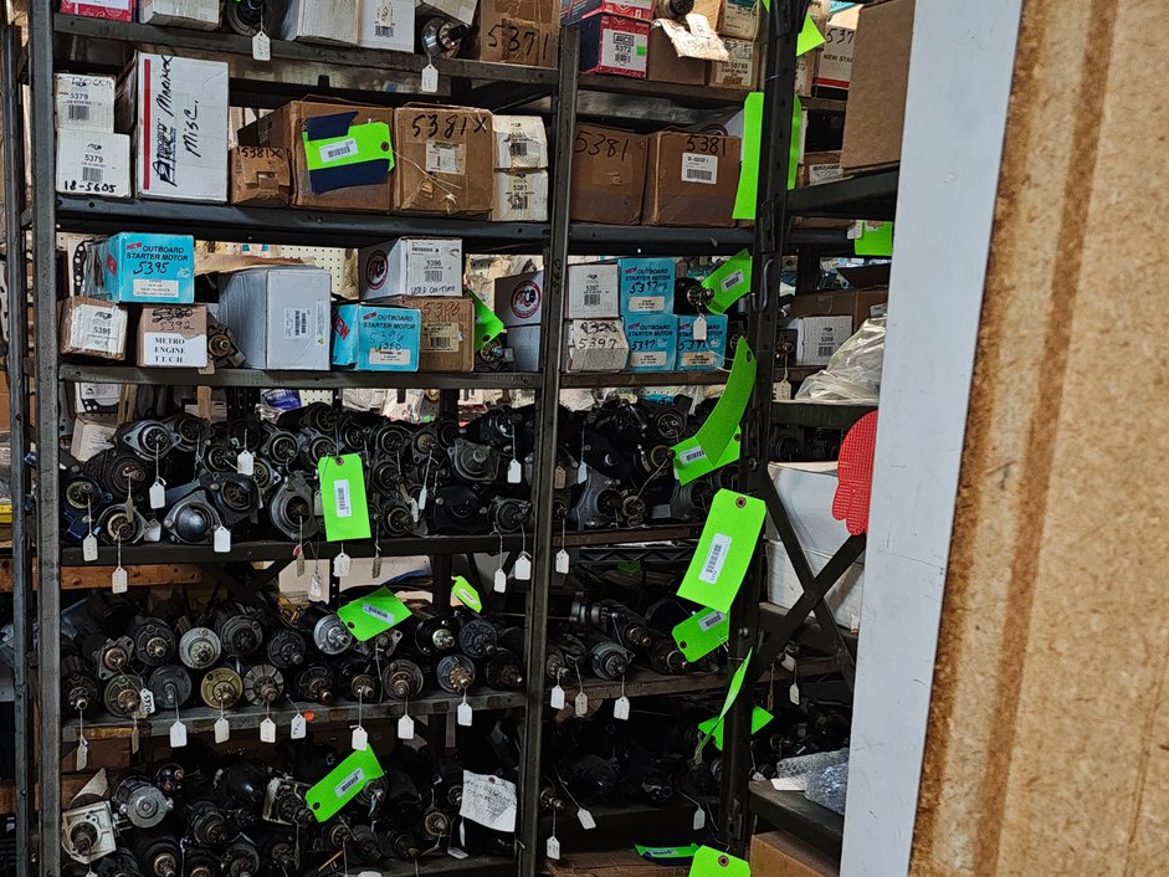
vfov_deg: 38.5
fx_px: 1250
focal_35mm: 37
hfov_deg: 49.2
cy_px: 526
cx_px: 377
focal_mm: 6.3
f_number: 1.7
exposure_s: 1/24
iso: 160
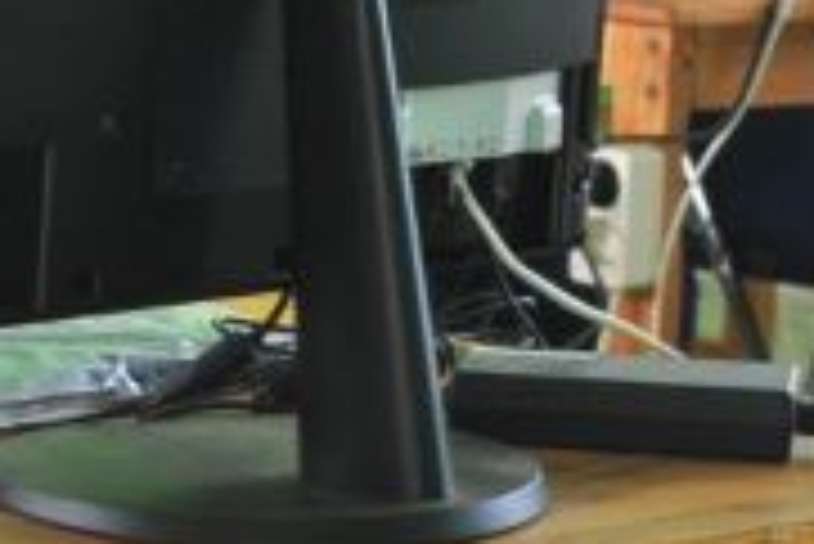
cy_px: 76
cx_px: 382
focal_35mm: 202
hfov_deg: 10.2
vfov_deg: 6.8
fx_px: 4571
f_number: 5
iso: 400
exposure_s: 1/25
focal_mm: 38
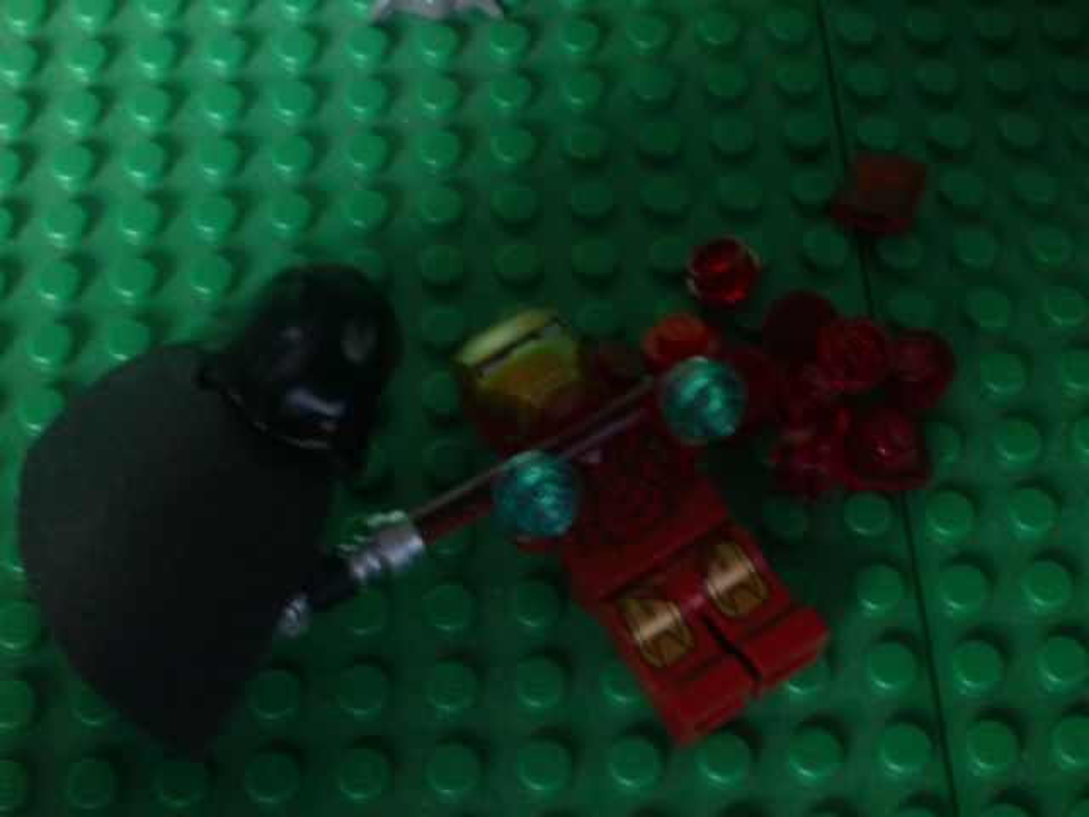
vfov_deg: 23.7
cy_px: 408
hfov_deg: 31.2
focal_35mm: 62
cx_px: 544
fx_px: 1950
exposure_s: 1/4
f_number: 5.2
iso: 400
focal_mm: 11
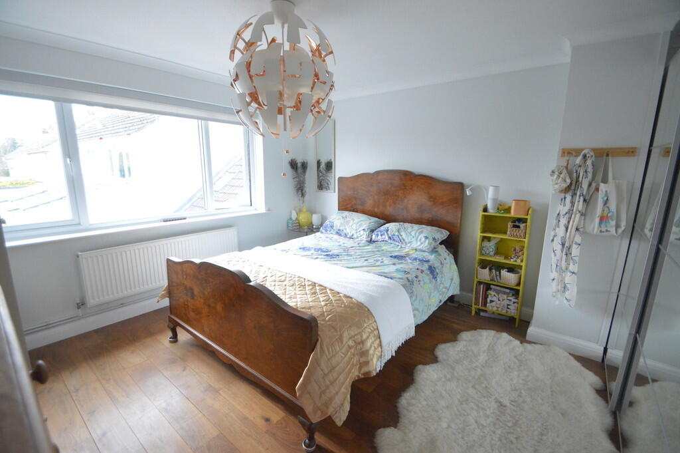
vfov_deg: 77.2
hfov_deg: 100.4
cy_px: 226
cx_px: 340
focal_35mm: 15
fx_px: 283
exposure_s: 1/500
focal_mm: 10
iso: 3200
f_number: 4.5
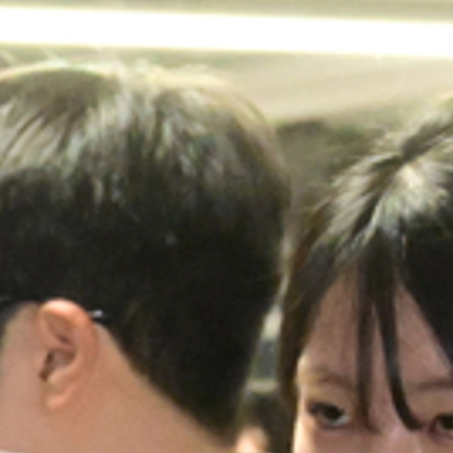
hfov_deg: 3.4
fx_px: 7121
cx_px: -1812
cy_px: 1083
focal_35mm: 481
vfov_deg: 3.6
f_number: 5.6
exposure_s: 1/250
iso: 10000
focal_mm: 54
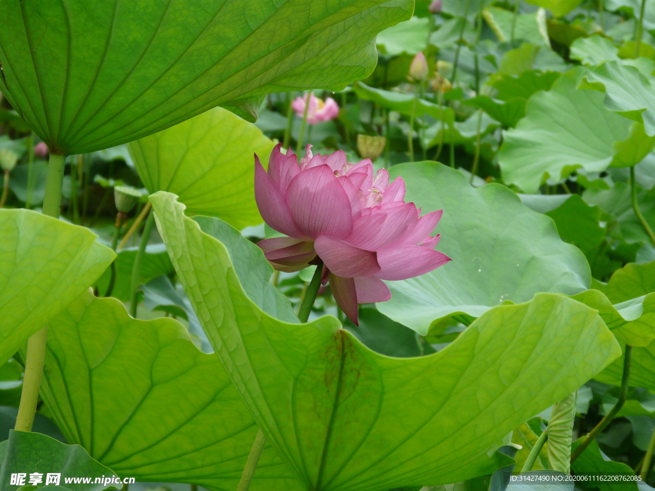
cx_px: 328
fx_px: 2971
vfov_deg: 9.5
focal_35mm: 157
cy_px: 246
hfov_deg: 12.6
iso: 100
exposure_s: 1/160
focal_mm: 25.9
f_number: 4
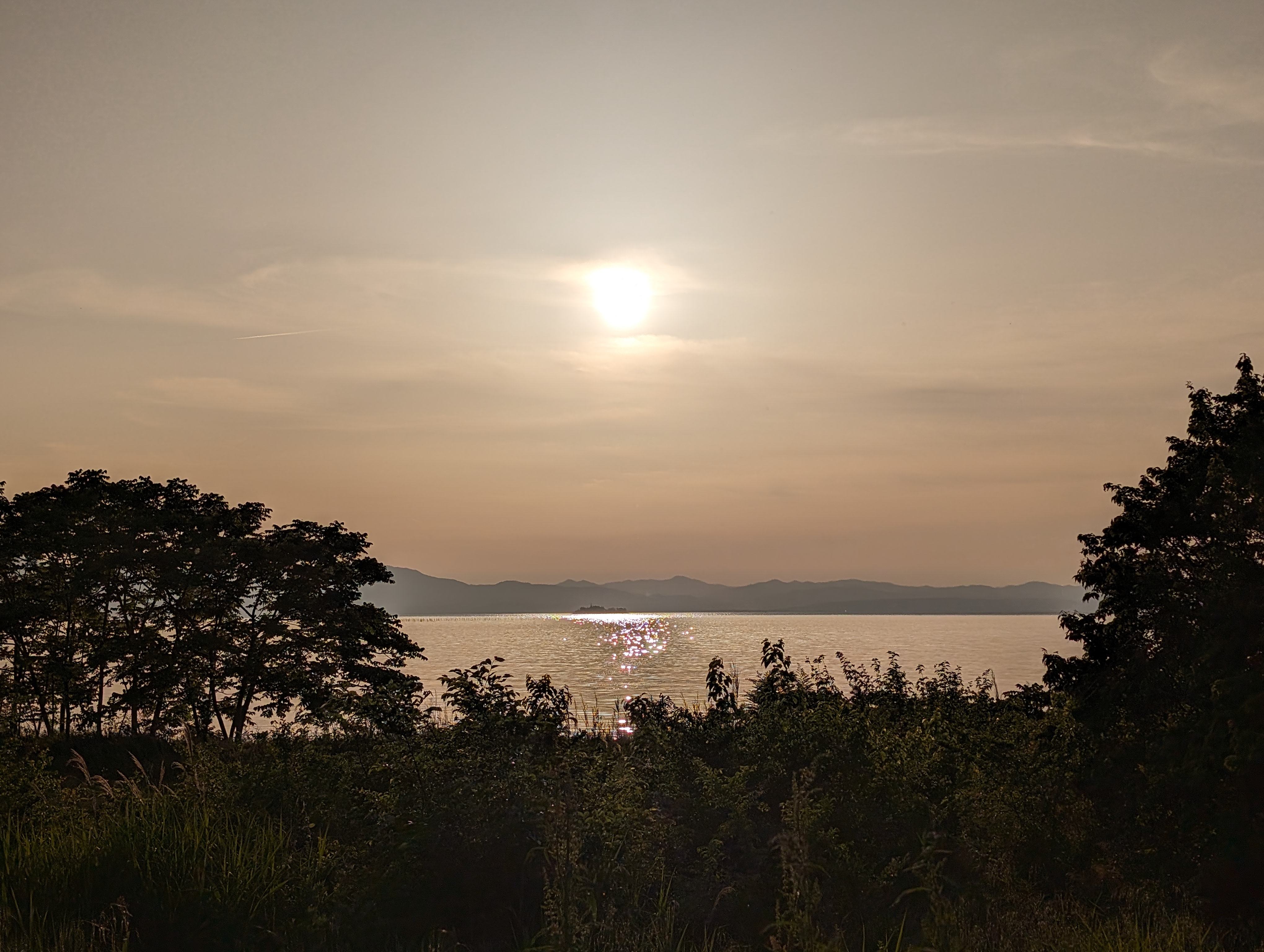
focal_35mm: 49
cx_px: 632
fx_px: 1792
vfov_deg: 29.7
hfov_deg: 38.9
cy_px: 476
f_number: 1.68
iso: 24
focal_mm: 6.9
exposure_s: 1/24390
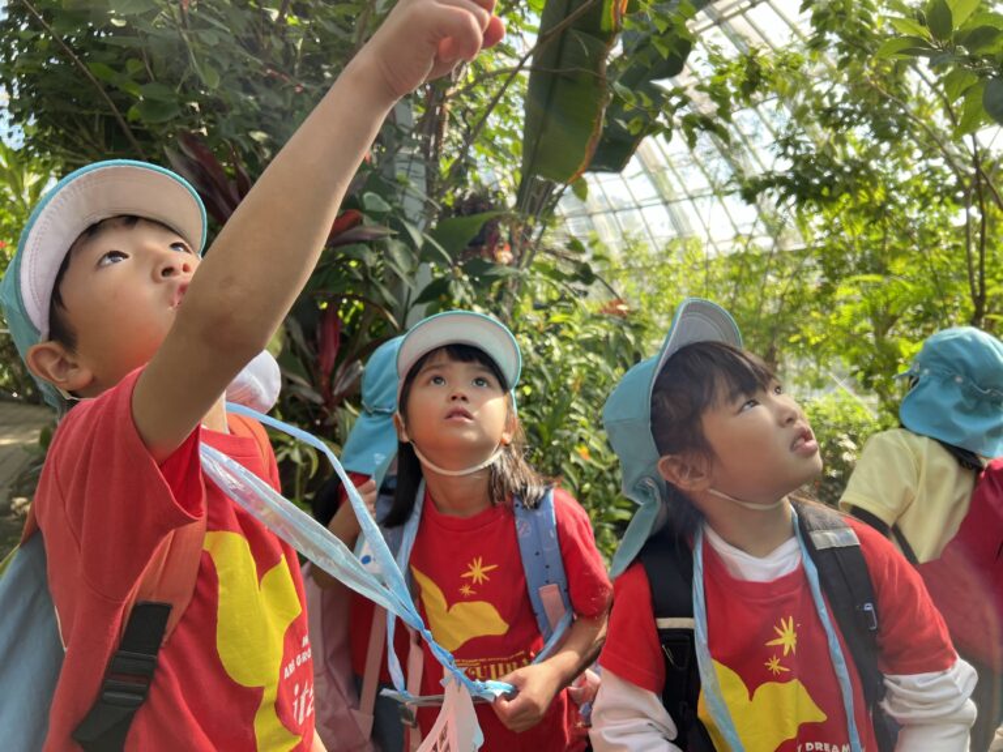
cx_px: 502
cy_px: 376
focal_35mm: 26
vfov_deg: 53.1
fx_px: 753
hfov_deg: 67.3
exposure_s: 1/299
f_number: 1.5
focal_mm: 5.7
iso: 50
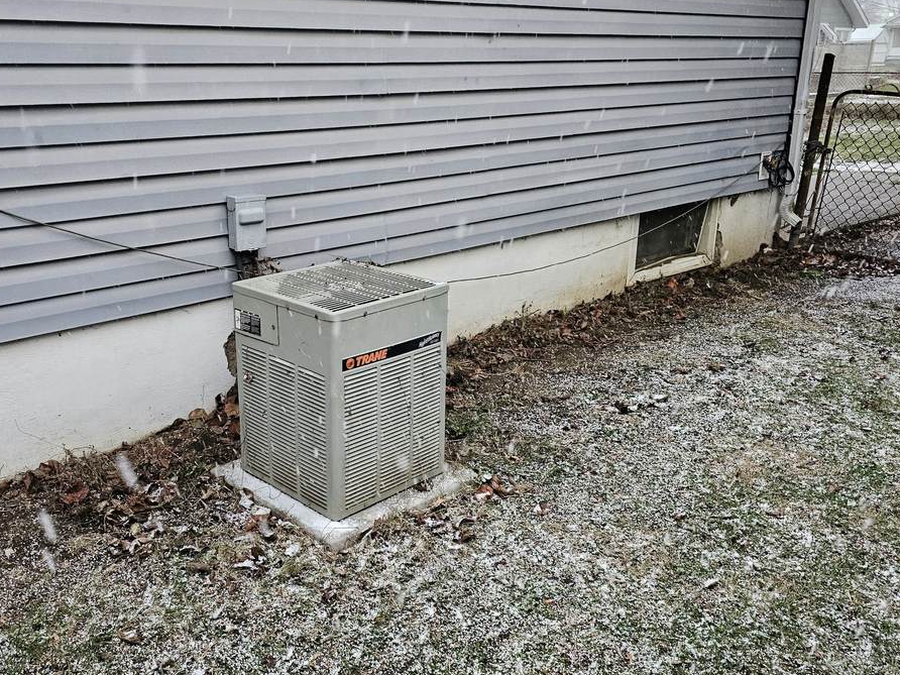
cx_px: 331
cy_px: 330
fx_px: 858
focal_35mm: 33
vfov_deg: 42.9
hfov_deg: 54.6
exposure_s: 1/240
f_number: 1.7
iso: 1000
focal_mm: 6.3
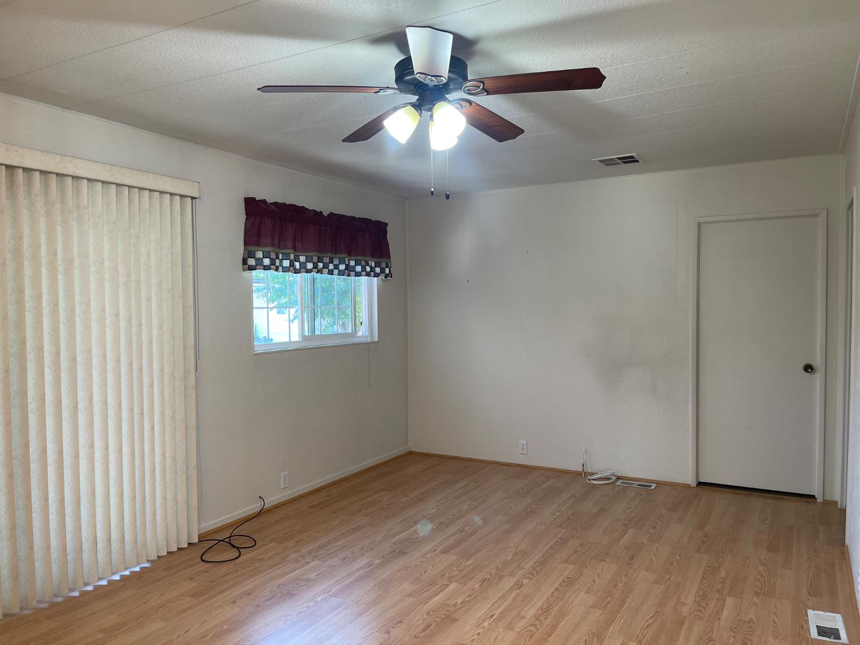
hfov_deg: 69.4
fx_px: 621
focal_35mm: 25
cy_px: 322
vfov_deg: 54.9
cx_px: 430
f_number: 1.6
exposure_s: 1/120
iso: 125
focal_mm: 5.1
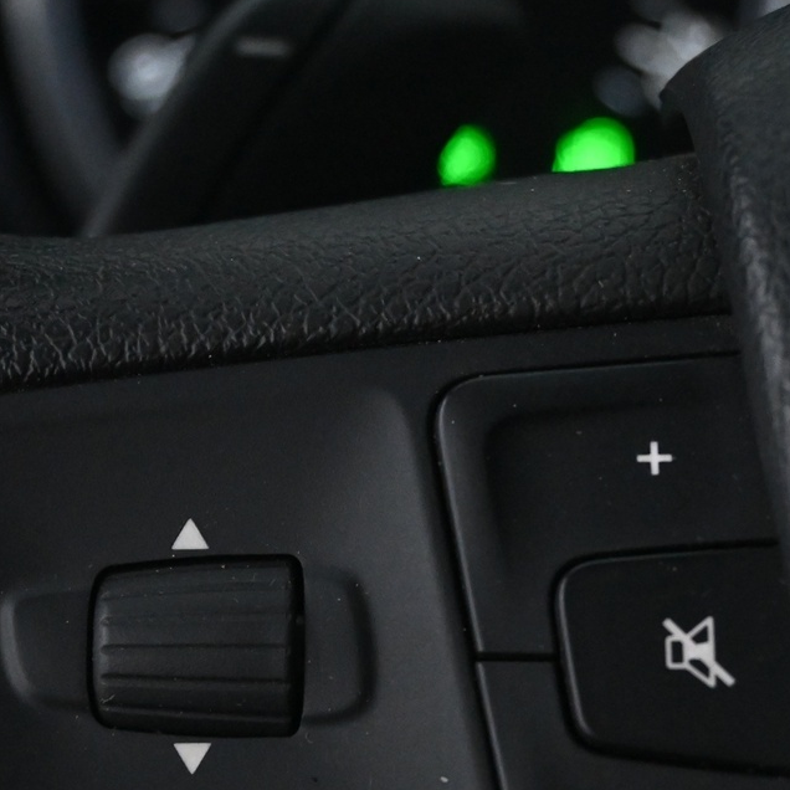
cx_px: 270
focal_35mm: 107
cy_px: 647
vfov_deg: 16.1
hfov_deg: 16.2
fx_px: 2765
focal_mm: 33
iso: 4500
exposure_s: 1/50
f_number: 5
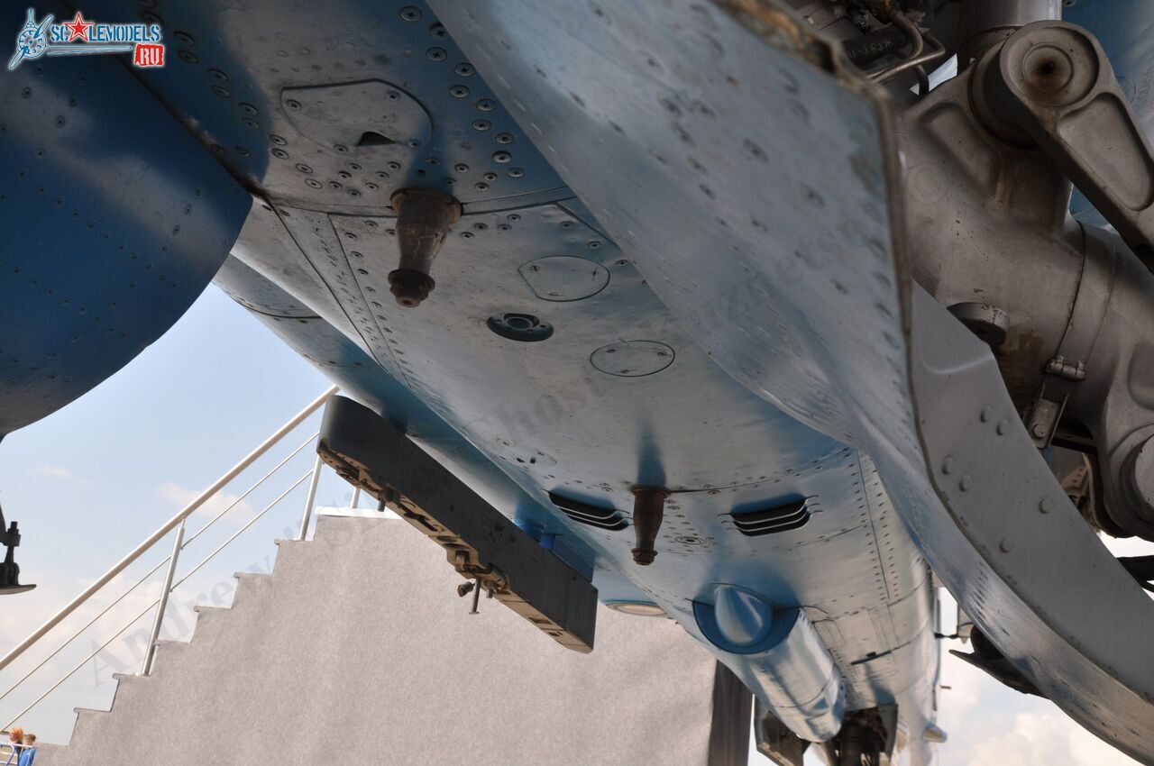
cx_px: 577
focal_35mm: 33
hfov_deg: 57.3
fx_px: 1056
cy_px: 383
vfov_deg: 39.9
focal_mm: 22
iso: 200
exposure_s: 1/250
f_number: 8
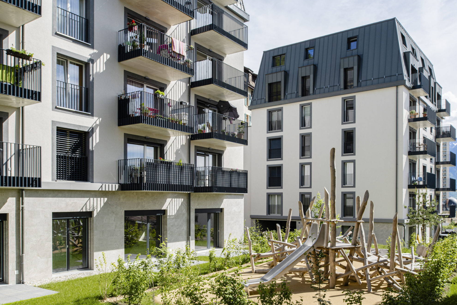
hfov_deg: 60.3
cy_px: 148
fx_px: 394
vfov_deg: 42.3
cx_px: 225
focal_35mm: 31
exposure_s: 1/200
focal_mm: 24
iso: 100
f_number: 11
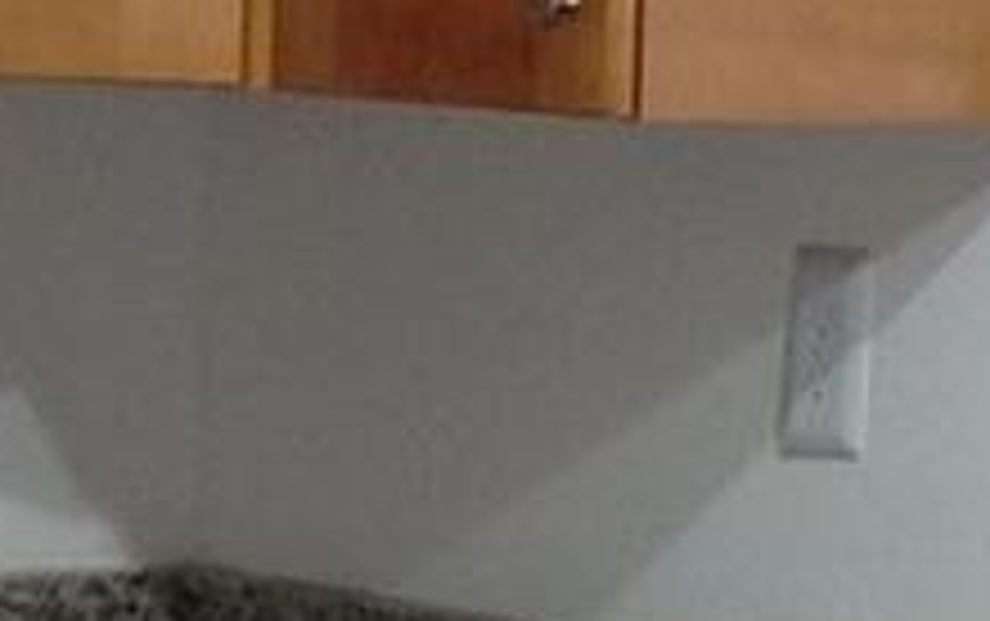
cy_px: 270
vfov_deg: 4.9
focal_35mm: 269
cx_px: 760
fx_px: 7265
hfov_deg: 7.8
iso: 50
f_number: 2.4
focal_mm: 4.28
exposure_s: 1/30
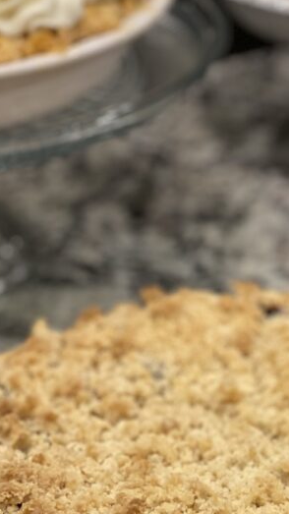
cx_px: 292
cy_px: 388
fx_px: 1513
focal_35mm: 111
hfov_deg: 10.8
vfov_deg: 19.1
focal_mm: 6
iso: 160
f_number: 2
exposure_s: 1/60
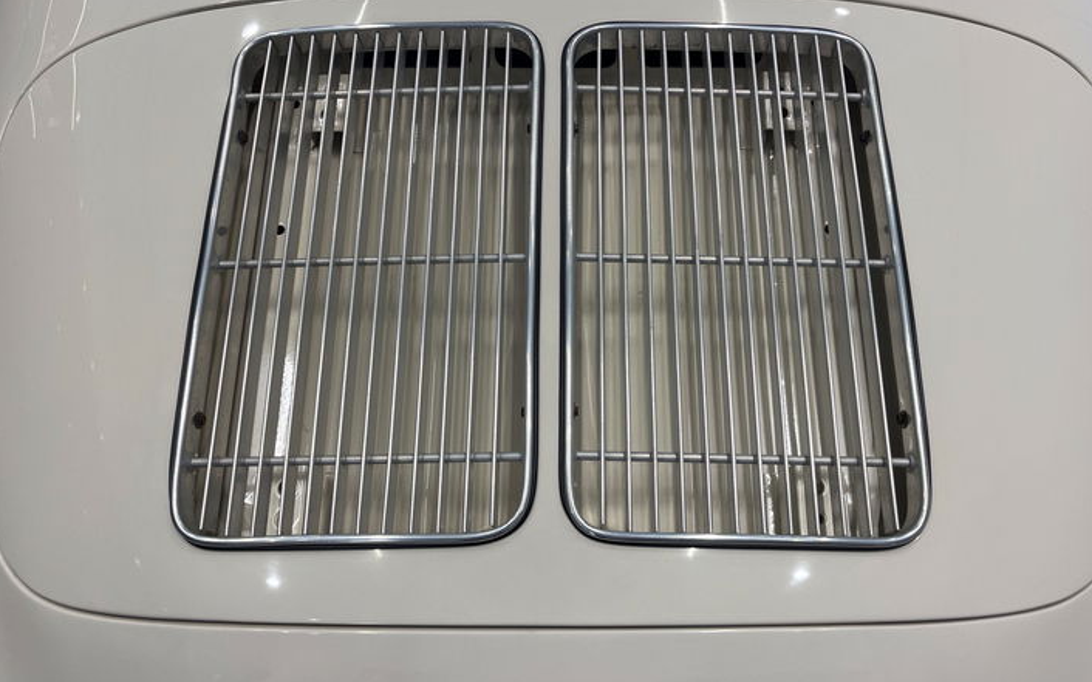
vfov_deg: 41.8
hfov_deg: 62.9
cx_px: 563
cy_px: 353
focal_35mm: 30
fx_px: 893
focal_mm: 5.1
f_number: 1.6
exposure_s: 1/167
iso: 40
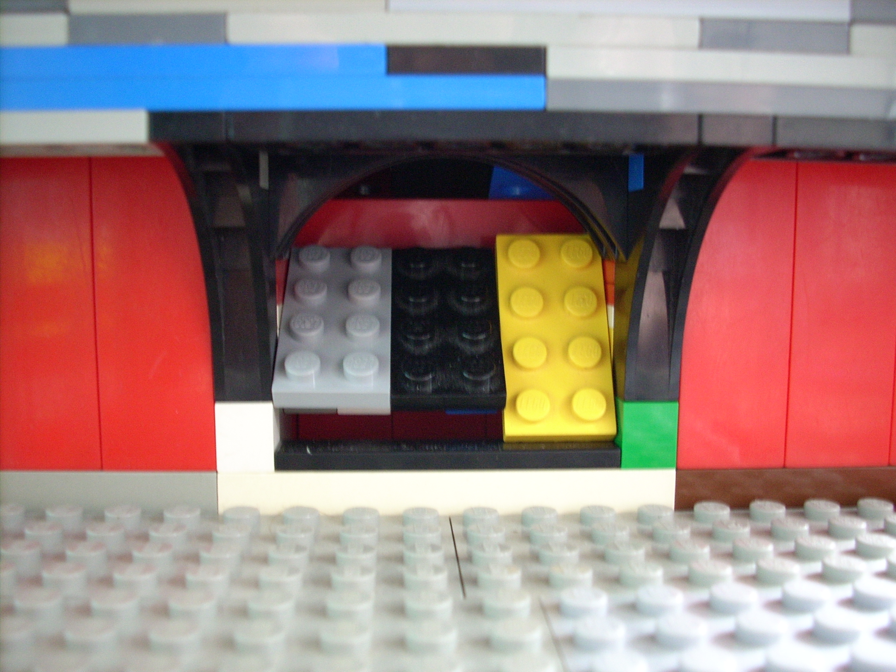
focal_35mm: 37
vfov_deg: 38.7
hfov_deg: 50.1
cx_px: 448
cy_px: 336
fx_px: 958
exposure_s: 1/4.2
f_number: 2.8
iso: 200
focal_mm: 6.2
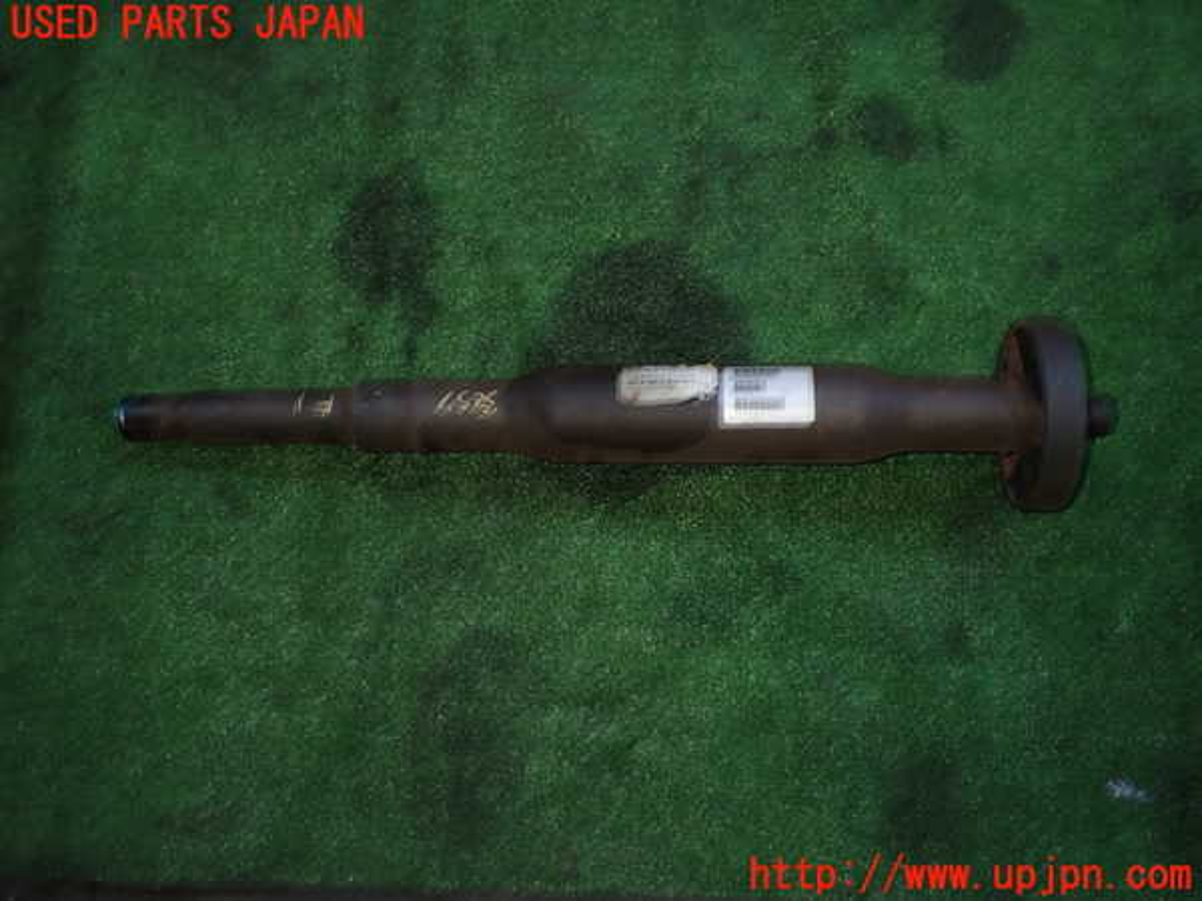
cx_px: 601
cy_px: 450
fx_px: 1042
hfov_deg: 60.0
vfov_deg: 46.8
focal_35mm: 30
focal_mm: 5.4
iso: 200
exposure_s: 1/30
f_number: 6.3
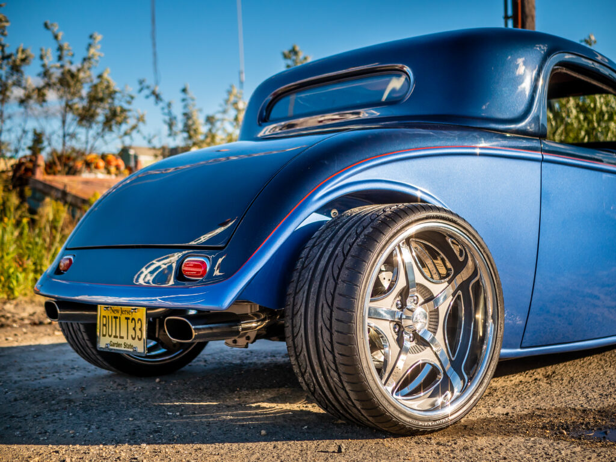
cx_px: 308
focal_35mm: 50
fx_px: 890
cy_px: 231
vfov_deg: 29.1
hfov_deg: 38.2
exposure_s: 1/5000
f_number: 2
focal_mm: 25
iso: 200
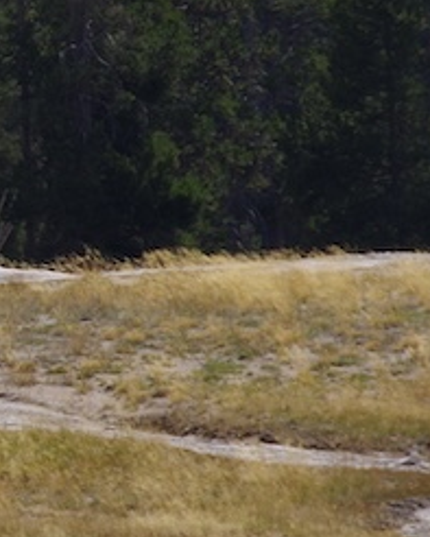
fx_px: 17901
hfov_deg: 1.4
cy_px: 118
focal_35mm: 1126
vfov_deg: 1.7
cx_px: -1017
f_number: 11
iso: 100
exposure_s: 1/160
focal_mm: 136.5
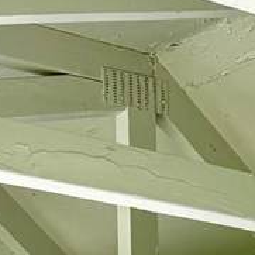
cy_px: 649
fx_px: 1250
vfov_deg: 9.9
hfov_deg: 9.4
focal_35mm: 150
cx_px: -483
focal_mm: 6.76
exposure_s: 1/445
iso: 100
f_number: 1.78
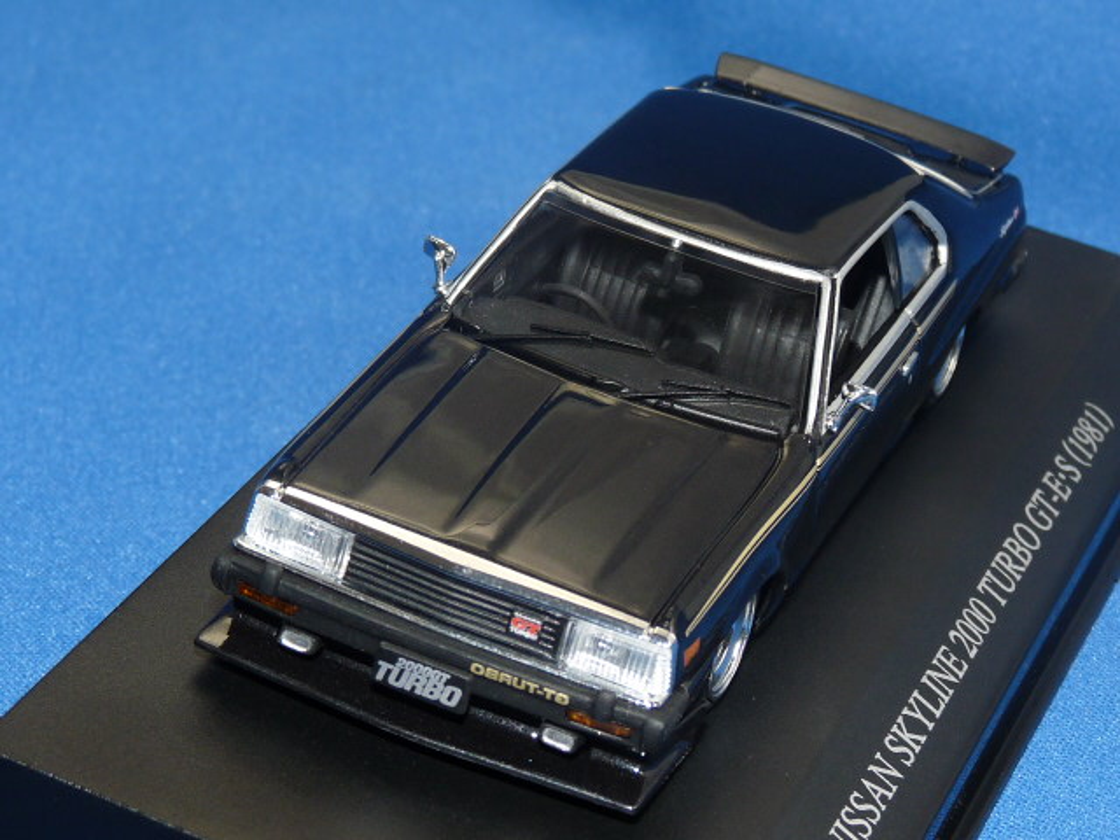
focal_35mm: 108
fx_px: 3494
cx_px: 560
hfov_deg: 18.2
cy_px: 420
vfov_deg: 13.7
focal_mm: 10.8
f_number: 4
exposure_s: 1/30
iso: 100
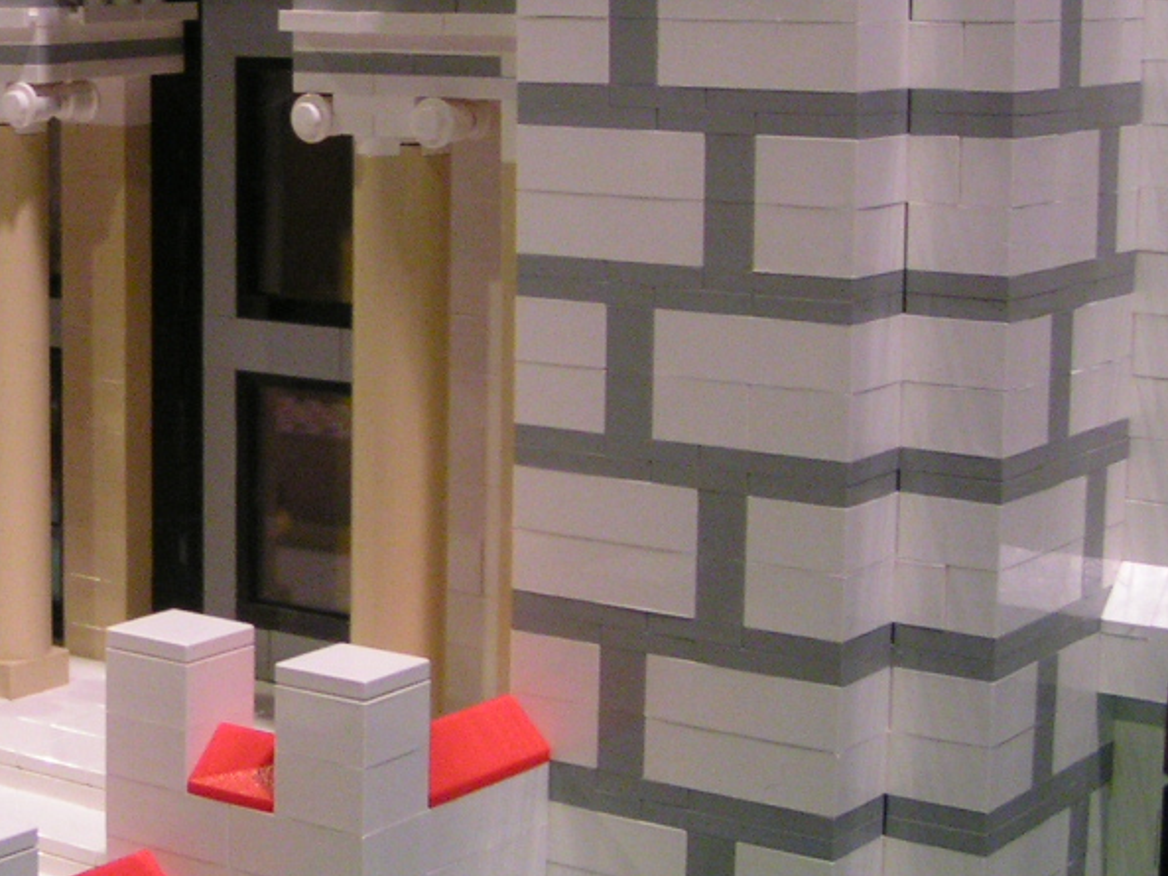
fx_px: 2767
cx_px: -18
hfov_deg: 22.8
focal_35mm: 82
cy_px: 222
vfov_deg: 17.9
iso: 200
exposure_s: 1/20
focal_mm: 5.8
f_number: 2.8
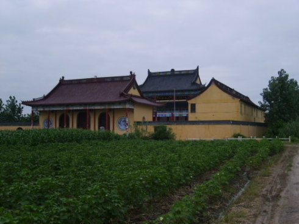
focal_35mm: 43
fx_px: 371
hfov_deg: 43.9
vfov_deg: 33.6
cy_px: 112
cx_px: 150
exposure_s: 1/350
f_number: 3
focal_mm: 7.2
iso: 50
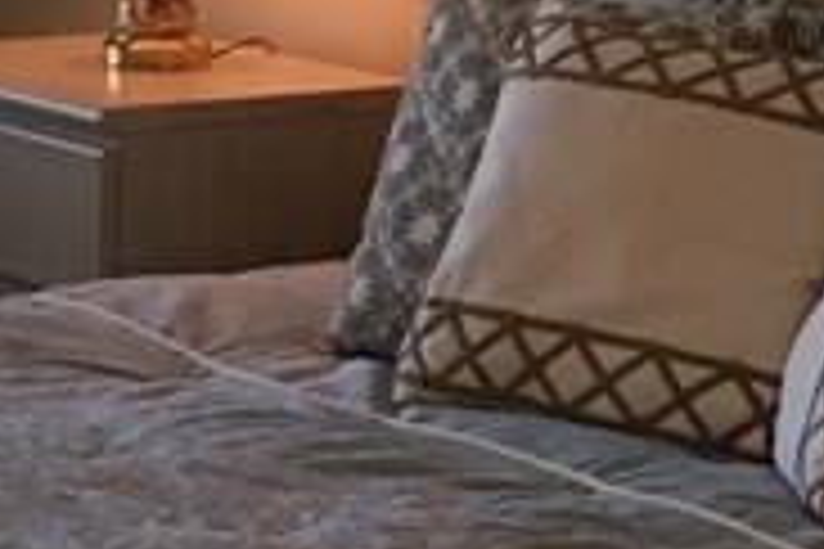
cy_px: 63
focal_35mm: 169
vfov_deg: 8.1
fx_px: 3868
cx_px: 356
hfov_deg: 12.2
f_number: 2.2
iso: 40
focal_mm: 4.15
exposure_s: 1/30
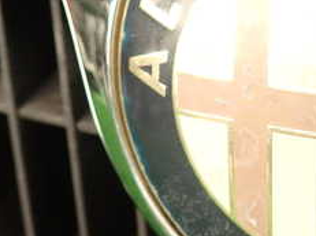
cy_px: 76
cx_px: 363
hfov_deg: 27.0
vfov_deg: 22.5
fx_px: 593
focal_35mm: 65
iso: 100
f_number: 2.8
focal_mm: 4.5
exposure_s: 1/60
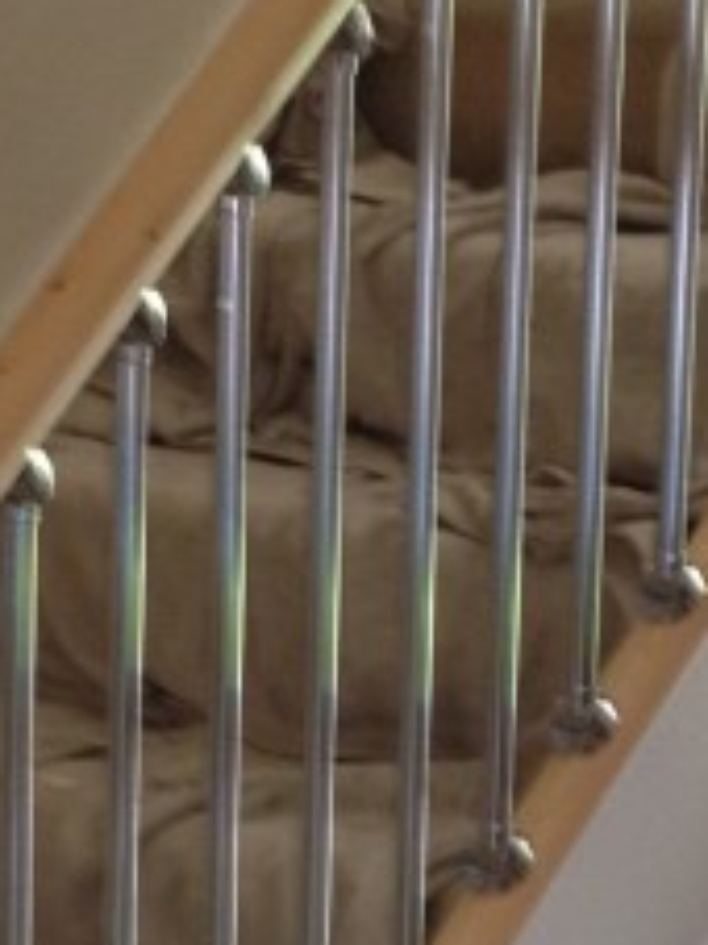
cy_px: 774
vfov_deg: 12.4
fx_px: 4313
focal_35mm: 158
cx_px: 83
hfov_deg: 9.3
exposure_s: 1/20
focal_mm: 4.28
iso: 100
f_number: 2.4
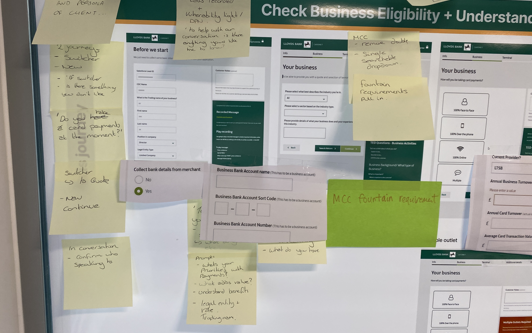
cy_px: 140
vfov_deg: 44.4
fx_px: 406
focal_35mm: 28
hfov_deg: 66.5
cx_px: 264
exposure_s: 1/122
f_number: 1.8
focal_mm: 4.25
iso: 80
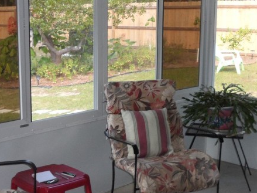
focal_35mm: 63
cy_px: 92
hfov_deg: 30.7
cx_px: 151
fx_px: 468
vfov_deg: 23.3
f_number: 3.5
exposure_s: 1/45
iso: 200
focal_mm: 4.9
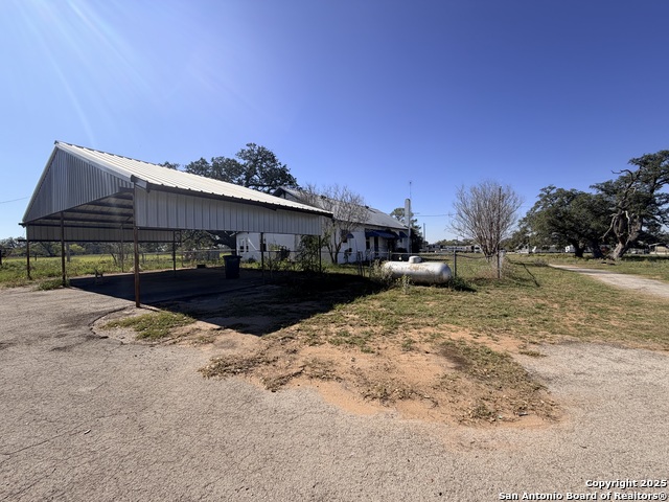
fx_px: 271
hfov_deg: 102.1
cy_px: 251
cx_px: 334
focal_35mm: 14
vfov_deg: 85.7
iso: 25
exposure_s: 1/1125
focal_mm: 2.22
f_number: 2.2
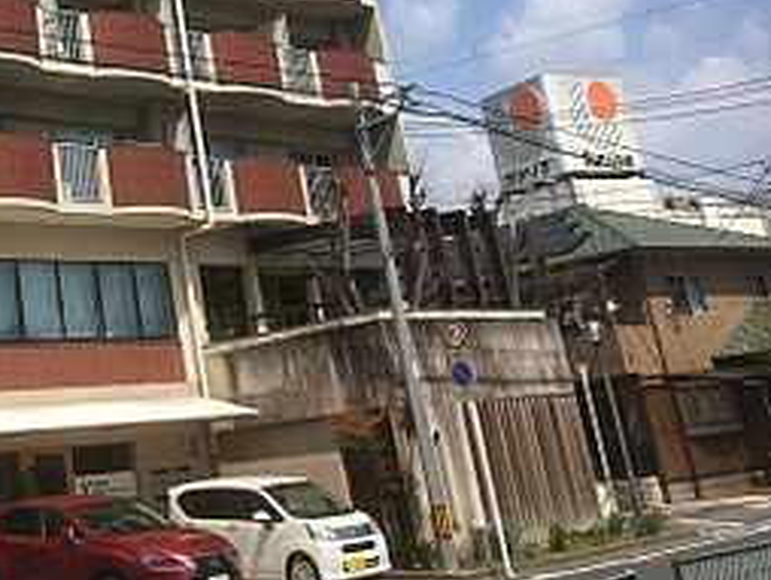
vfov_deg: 24.4
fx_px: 1293
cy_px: 29
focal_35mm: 58
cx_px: 9
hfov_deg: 30.9
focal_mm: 4.15
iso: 25
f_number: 2.2
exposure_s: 1/1923
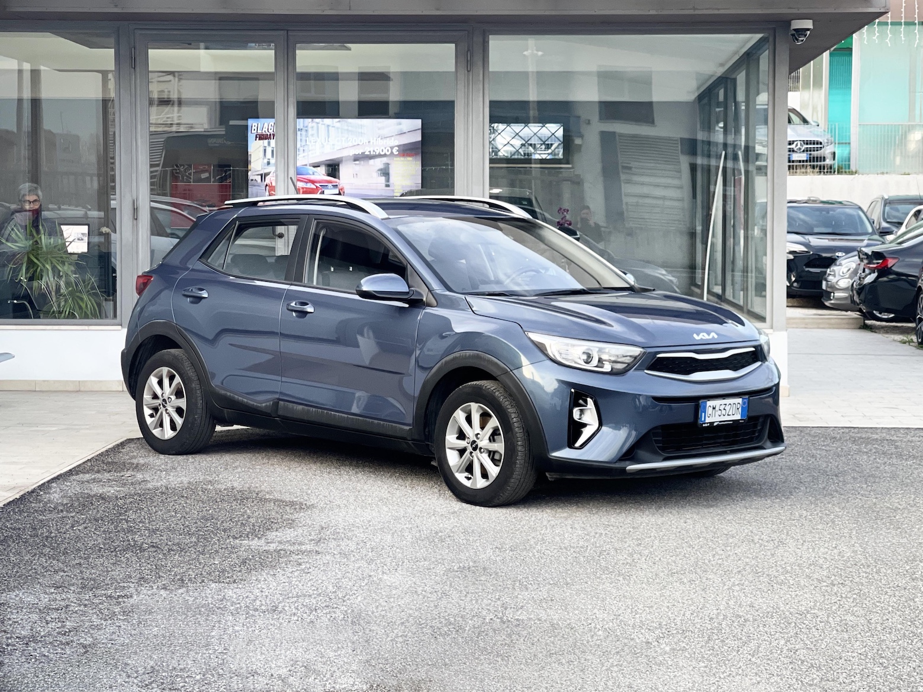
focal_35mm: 64
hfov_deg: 30.3
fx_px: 1706
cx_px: 462
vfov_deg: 22.9
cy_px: 346
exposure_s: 1/121
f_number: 2.2
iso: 100
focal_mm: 7.5
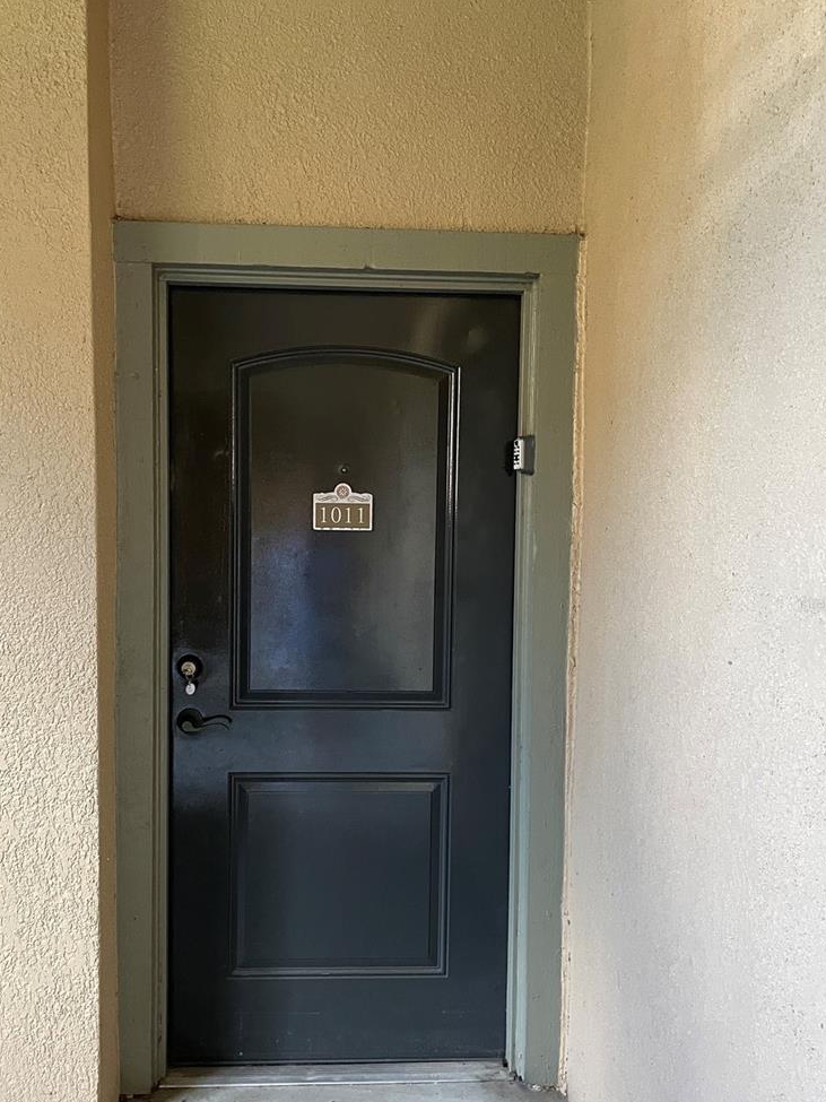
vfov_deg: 56.7
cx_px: 372
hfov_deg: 44.1
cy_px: 604
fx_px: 1018
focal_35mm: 32
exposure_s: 1/60
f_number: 1.6
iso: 250
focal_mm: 4.2
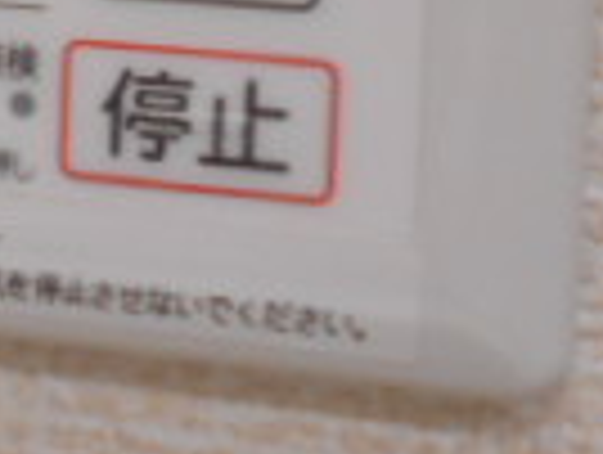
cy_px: -225
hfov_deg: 15.1
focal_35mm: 124
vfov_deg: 11.5
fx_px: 2164
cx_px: -198
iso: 160
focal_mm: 4.6
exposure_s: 1/30
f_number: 3.2
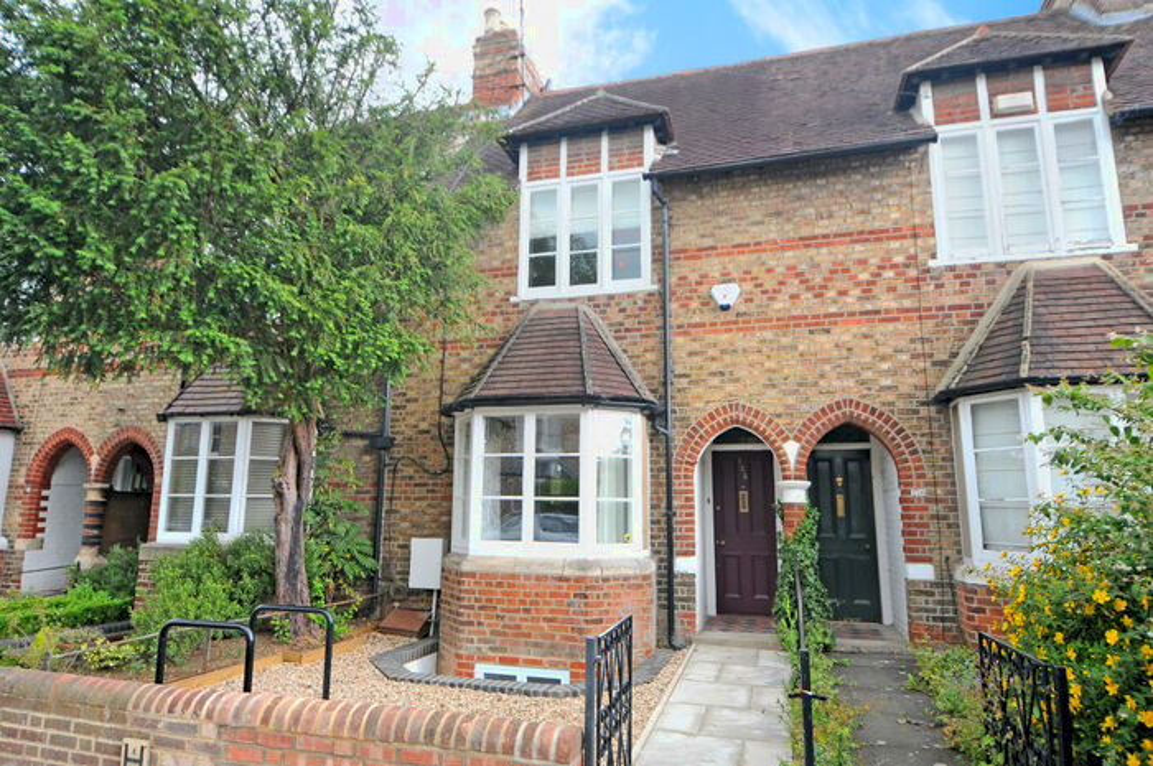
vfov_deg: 56.0
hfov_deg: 77.4
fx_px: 720
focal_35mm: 22
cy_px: 383
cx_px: 576
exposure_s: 1/40
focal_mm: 15
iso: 400
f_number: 7.1
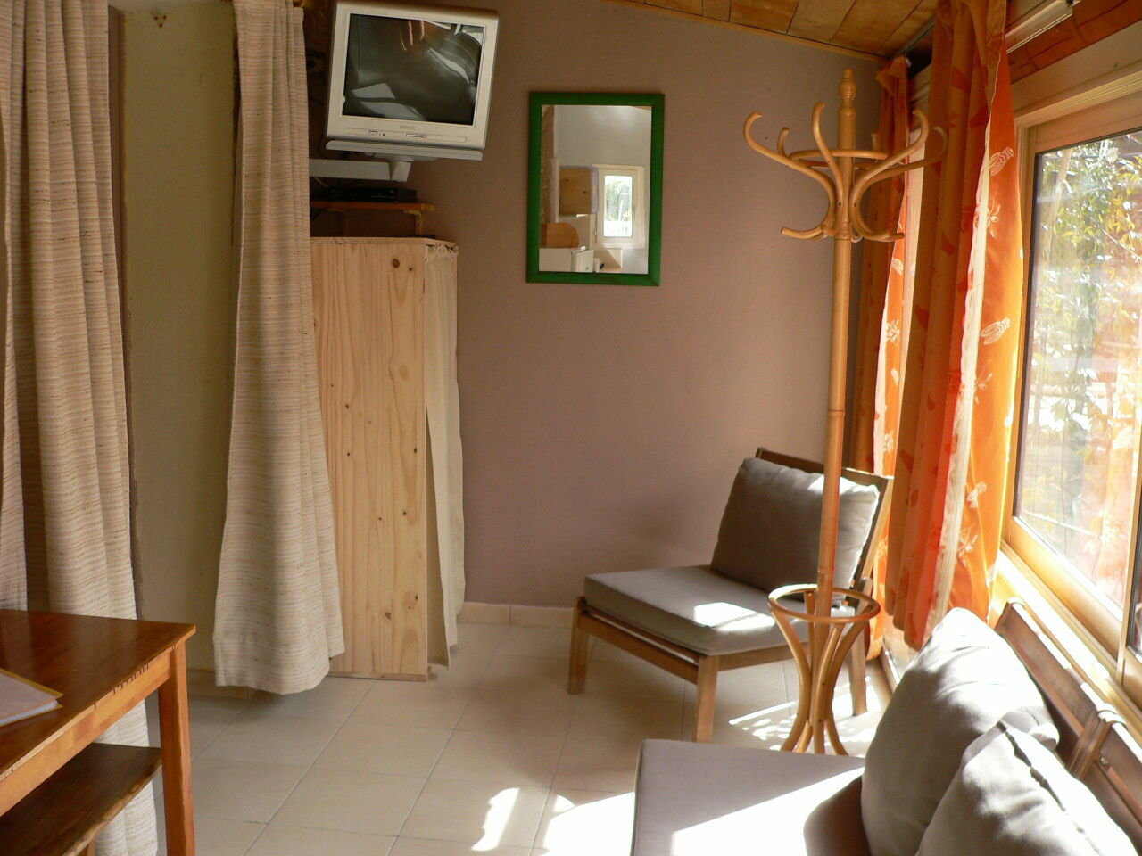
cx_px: 571
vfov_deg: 39.7
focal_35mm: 36
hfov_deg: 51.4
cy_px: 428
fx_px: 1188
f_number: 2.8
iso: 80
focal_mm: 6
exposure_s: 1/100
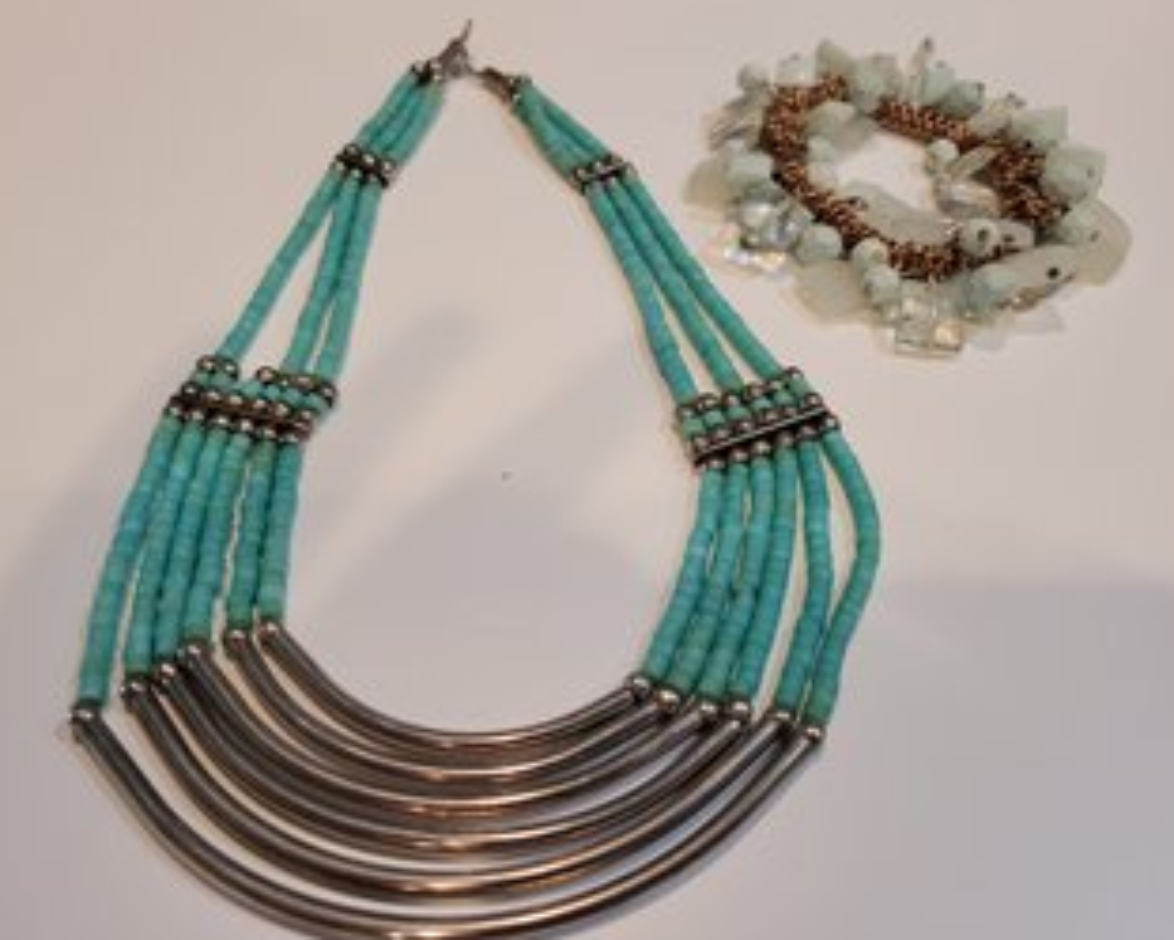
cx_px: 545
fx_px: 973
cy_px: 470
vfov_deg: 51.6
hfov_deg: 62.1
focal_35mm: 28
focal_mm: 5.4
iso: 320
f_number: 1.8
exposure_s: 1/120
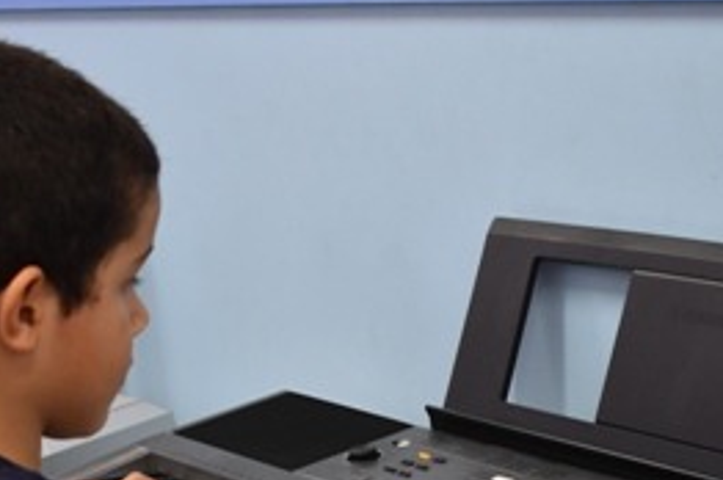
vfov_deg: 14.0
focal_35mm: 96
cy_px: 443
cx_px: 353
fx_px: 1928
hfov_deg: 21.2
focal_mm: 29
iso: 900
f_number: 4.2
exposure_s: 1/60
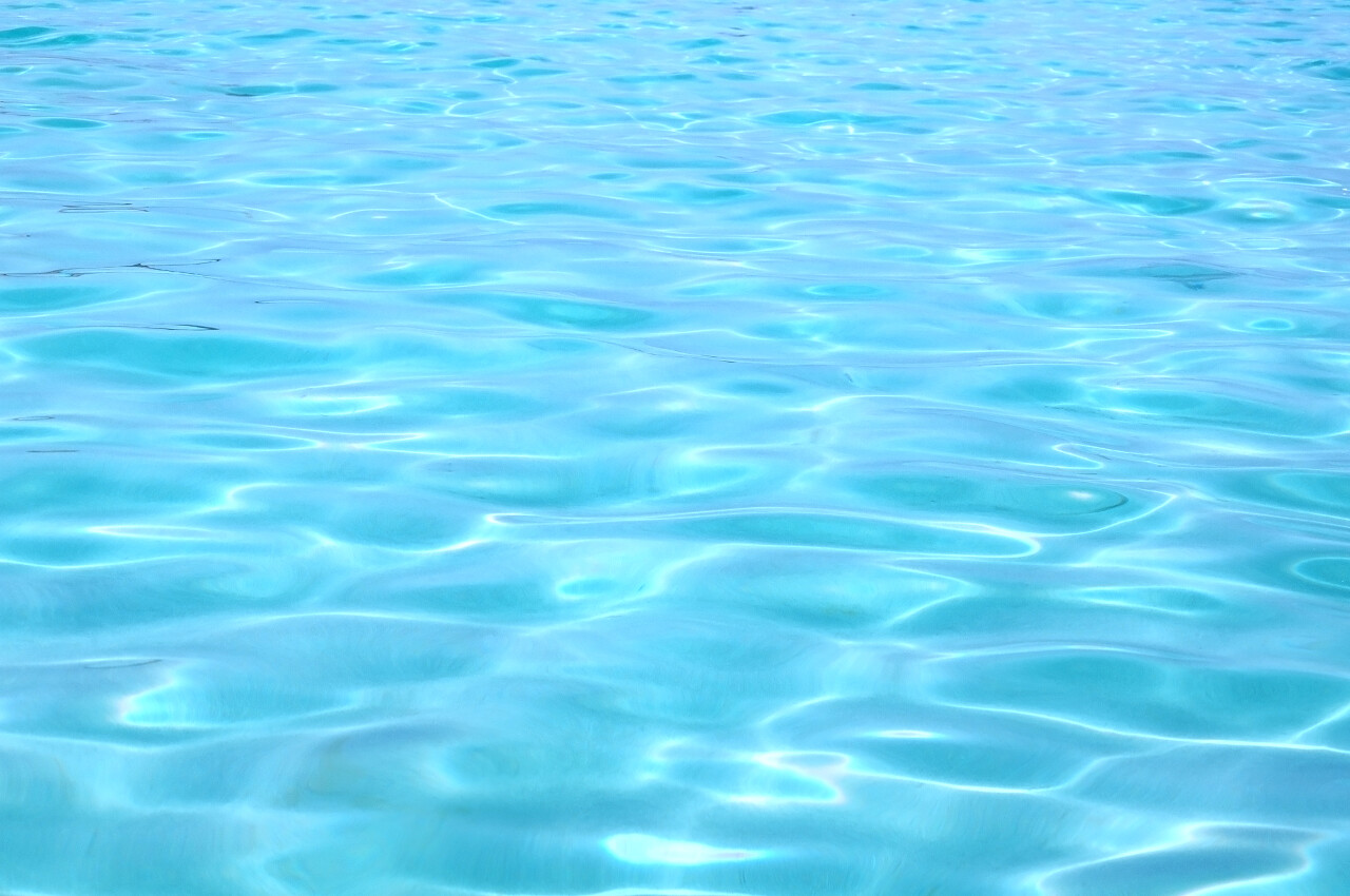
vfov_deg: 21.5
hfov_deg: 31.9
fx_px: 2359
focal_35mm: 63
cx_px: 675
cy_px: 448
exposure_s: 1/400
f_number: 10
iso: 200
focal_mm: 42
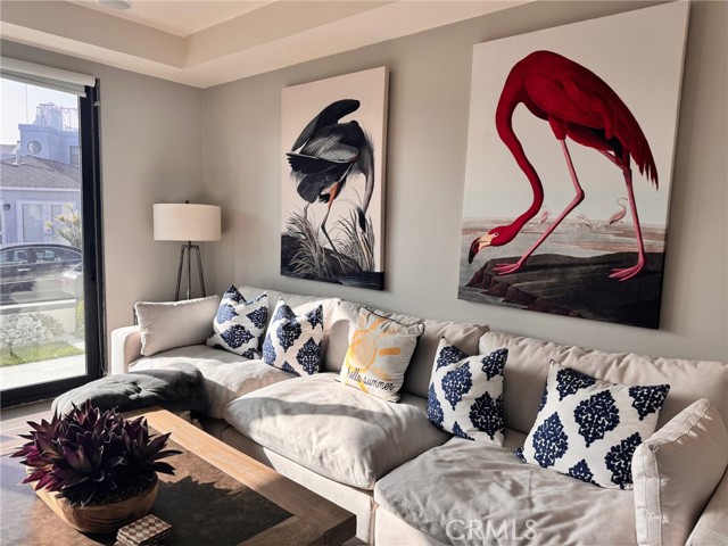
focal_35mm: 24
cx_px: 364
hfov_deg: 71.6
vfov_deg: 56.8
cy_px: 273
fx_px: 505
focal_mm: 6.76
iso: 80
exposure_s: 1/1151
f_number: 1.78
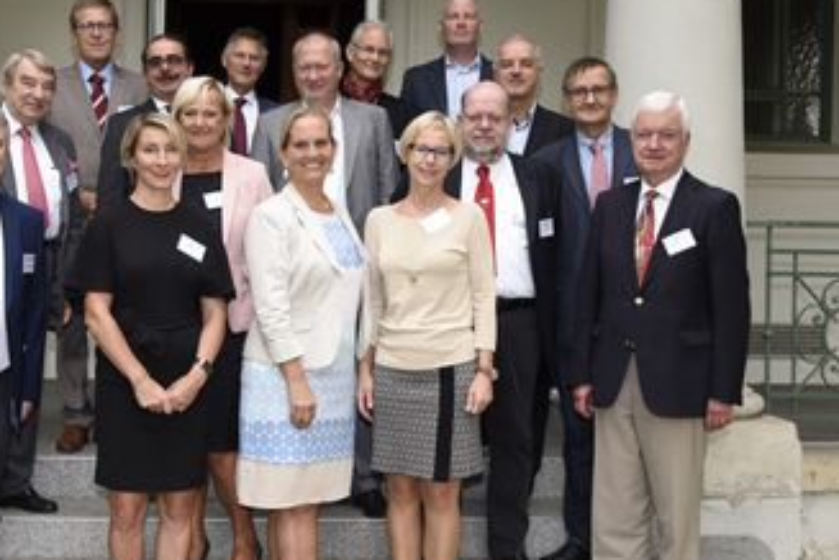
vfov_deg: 28.6
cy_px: 257
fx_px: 1095
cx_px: 310
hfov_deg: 41.6
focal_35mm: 47
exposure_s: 1/200
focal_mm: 30
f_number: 4.5
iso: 400
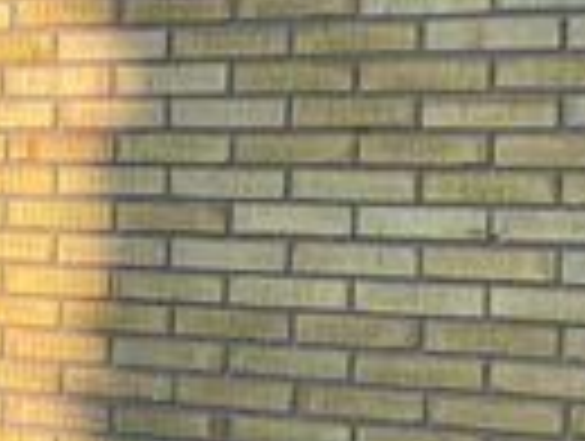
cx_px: -585
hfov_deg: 13.9
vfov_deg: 12.4
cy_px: 198
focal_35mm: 120
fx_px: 2032
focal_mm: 5.1
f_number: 1.6
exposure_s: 1/2632
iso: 50
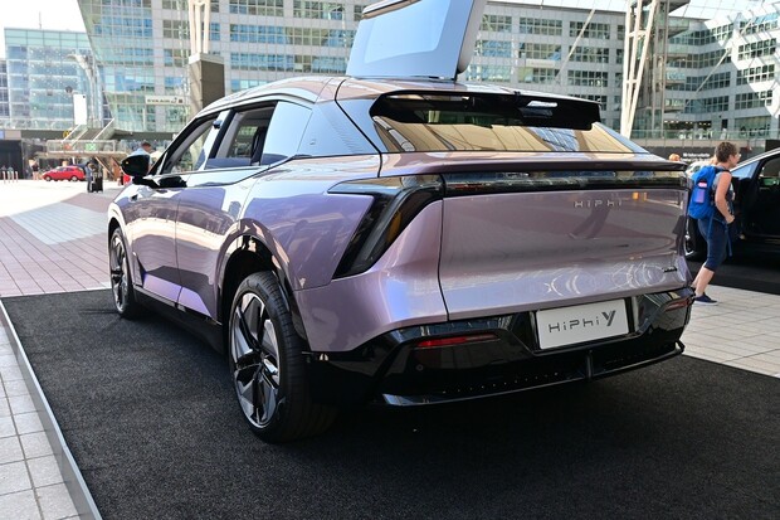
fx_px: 699
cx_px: 390
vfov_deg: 40.8
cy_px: 260
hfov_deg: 58.4
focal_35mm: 32
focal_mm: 21.5
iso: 500
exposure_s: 1/640
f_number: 5.6
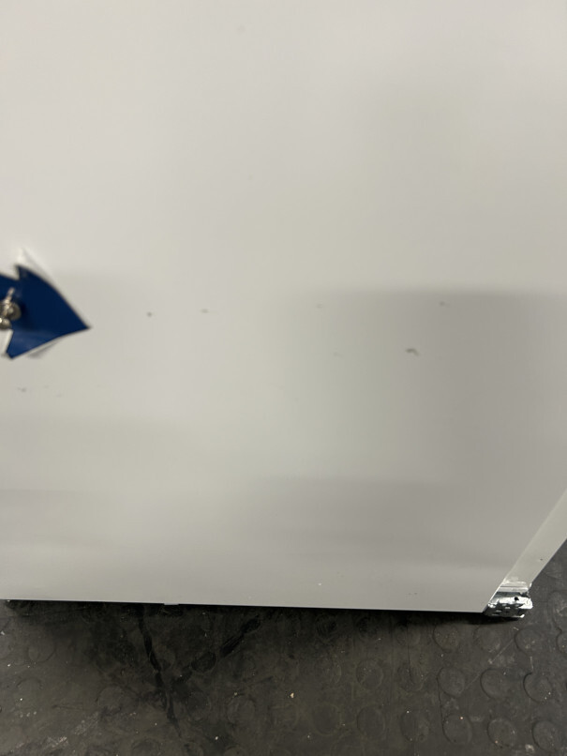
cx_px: 284
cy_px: 378
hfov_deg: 53.1
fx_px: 568
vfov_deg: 67.3
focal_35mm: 26
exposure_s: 1/50
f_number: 1.5
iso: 80
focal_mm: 5.7
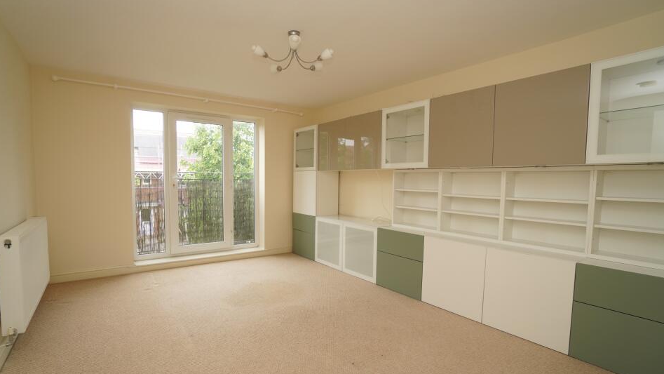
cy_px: 202
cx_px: 321
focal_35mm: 17
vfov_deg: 63.9
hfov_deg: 95.9
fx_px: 299
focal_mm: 10
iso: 400
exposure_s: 1/125
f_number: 4
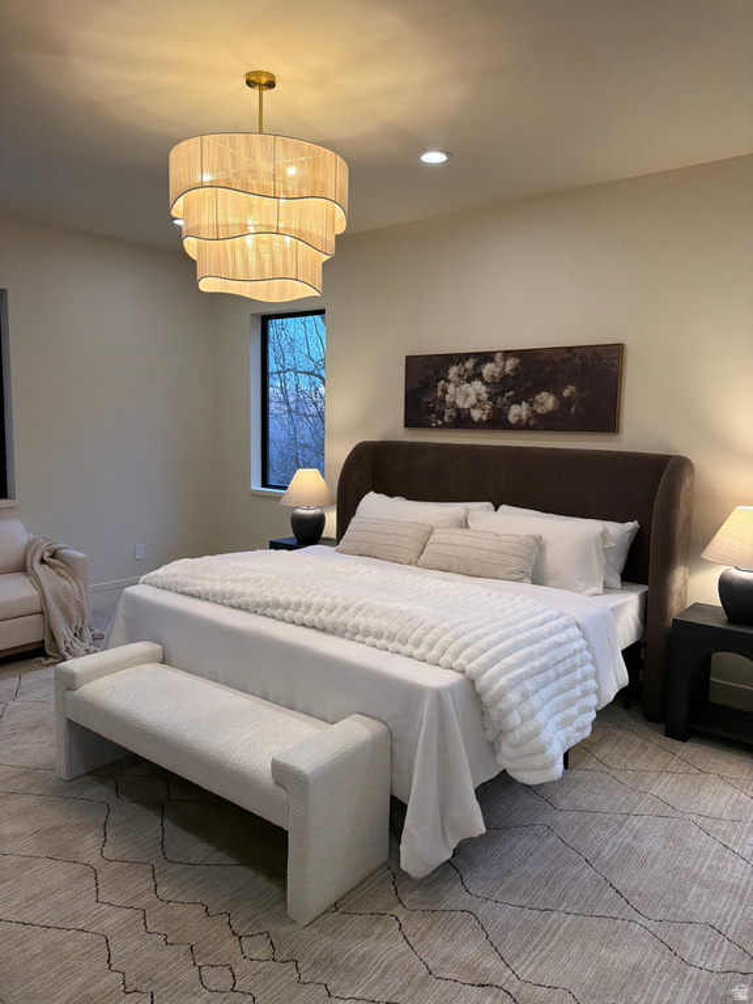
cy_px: 502
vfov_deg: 71.6
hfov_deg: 56.8
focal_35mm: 24
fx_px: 696
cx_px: 376
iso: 500
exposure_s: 1/309
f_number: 1.78
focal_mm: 6.76
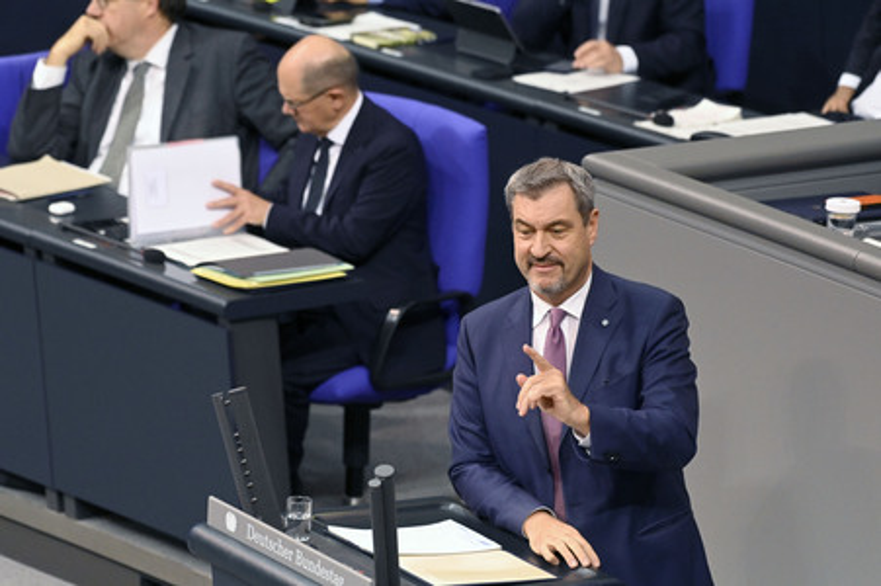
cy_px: 293
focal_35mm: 280
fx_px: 6847
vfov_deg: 4.9
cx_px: 440
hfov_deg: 7.4
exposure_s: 1/320
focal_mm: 280
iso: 10000
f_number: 5.6
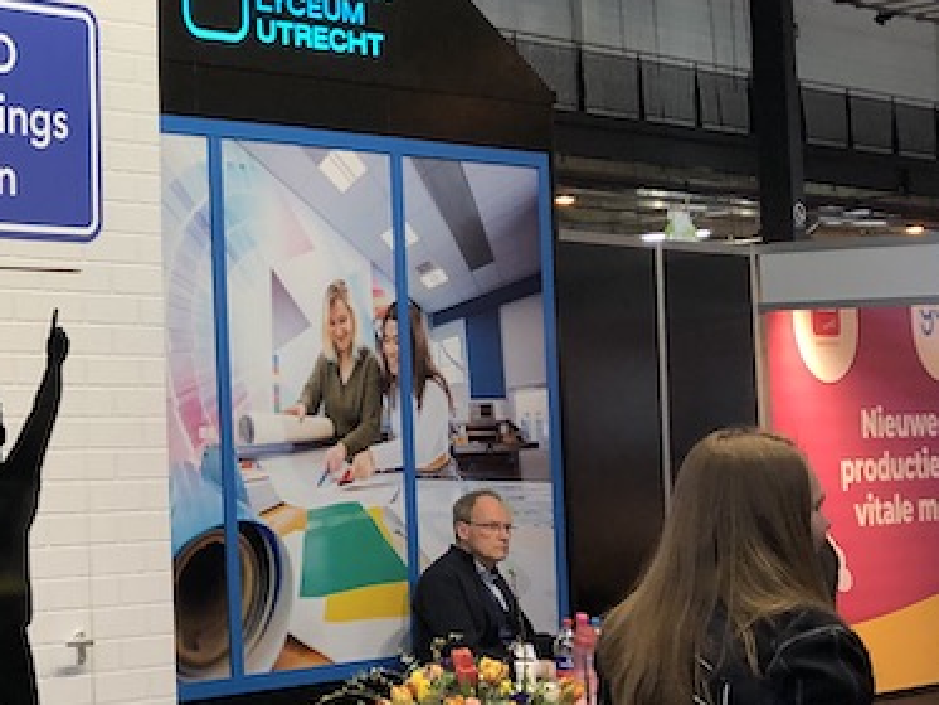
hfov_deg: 23.9
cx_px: -161
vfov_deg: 19.6
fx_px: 2035
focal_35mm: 75
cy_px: 254
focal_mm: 3.99
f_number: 1.8
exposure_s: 1/33
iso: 40
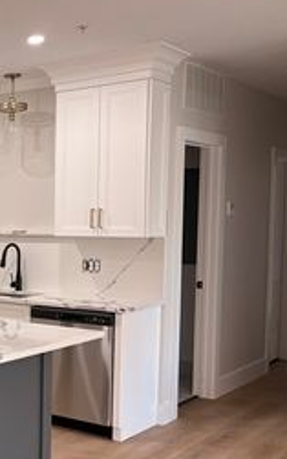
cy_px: 261
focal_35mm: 55
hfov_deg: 20.0
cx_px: -157
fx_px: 688
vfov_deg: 36.8
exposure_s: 1/120
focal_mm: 5.96
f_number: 1.6
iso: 100
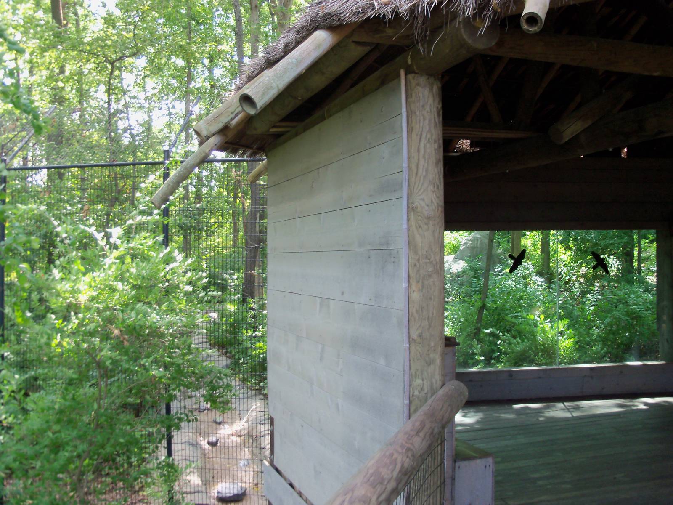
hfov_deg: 52.6
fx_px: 680
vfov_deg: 40.7
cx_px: 336
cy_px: 252
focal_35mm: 35
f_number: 3
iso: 64
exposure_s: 1/30
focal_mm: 6.3
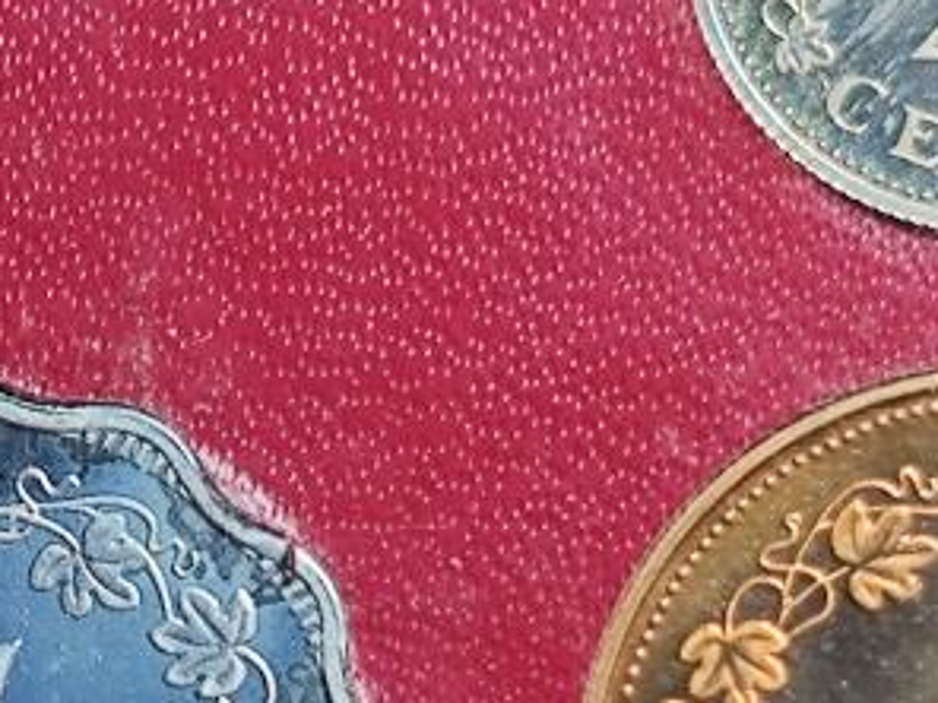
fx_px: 6287
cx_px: -79
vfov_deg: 6.4
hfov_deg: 8.5
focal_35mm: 232
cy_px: 367
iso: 80
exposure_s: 1/50.6
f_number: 1.6
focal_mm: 5.84
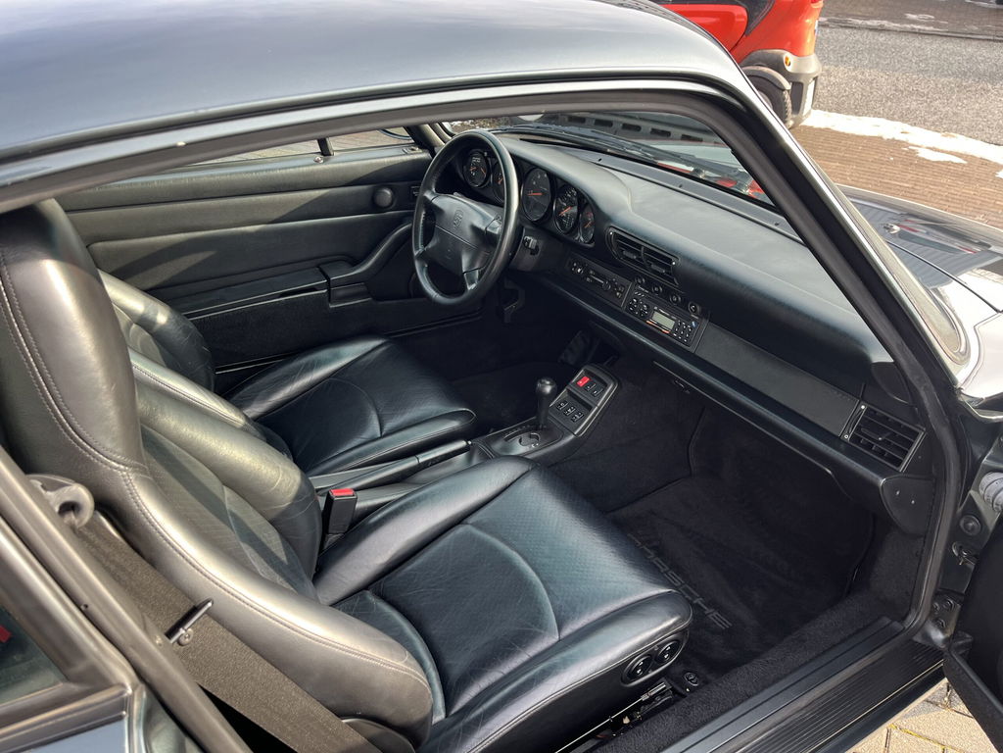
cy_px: 376
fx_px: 753
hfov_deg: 67.3
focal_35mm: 26
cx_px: 502
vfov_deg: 53.1
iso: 40
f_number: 1.6
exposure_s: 1/165
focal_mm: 5.1
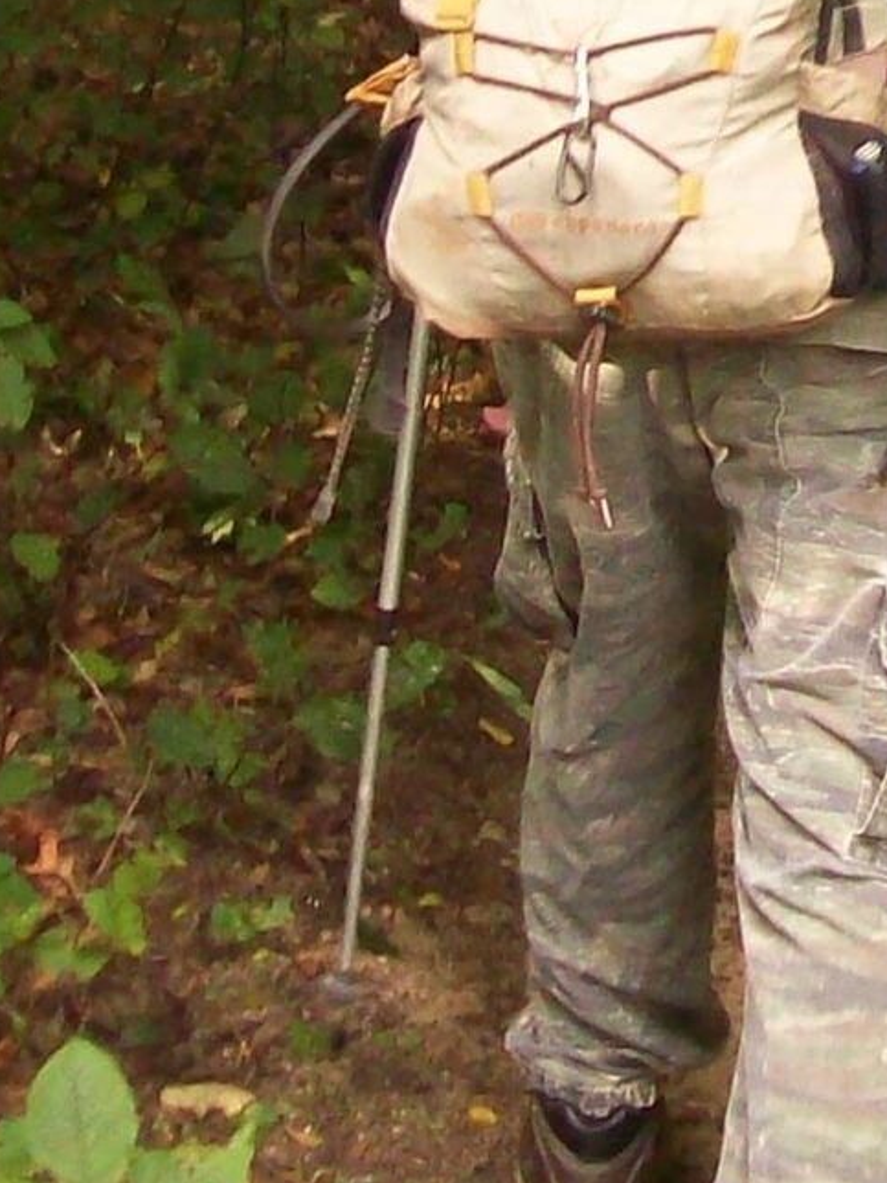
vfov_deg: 13.4
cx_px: 1431
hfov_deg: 10.0
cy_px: -241
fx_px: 4886
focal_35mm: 143
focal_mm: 6
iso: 200
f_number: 2.7
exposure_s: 1/64
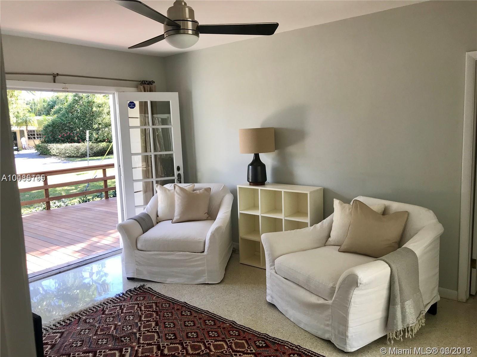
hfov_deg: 63.4
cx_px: 238
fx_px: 386
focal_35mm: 28
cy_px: 178
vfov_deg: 49.7
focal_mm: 3.99
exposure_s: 1/144
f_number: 1.8
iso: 20
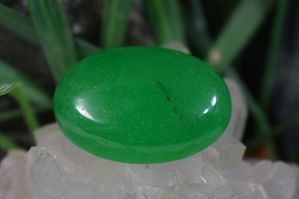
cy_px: 100
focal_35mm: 82
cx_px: 150
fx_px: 685
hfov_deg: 24.6
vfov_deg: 16.5
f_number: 5.6
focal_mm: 55
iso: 640
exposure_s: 1/60
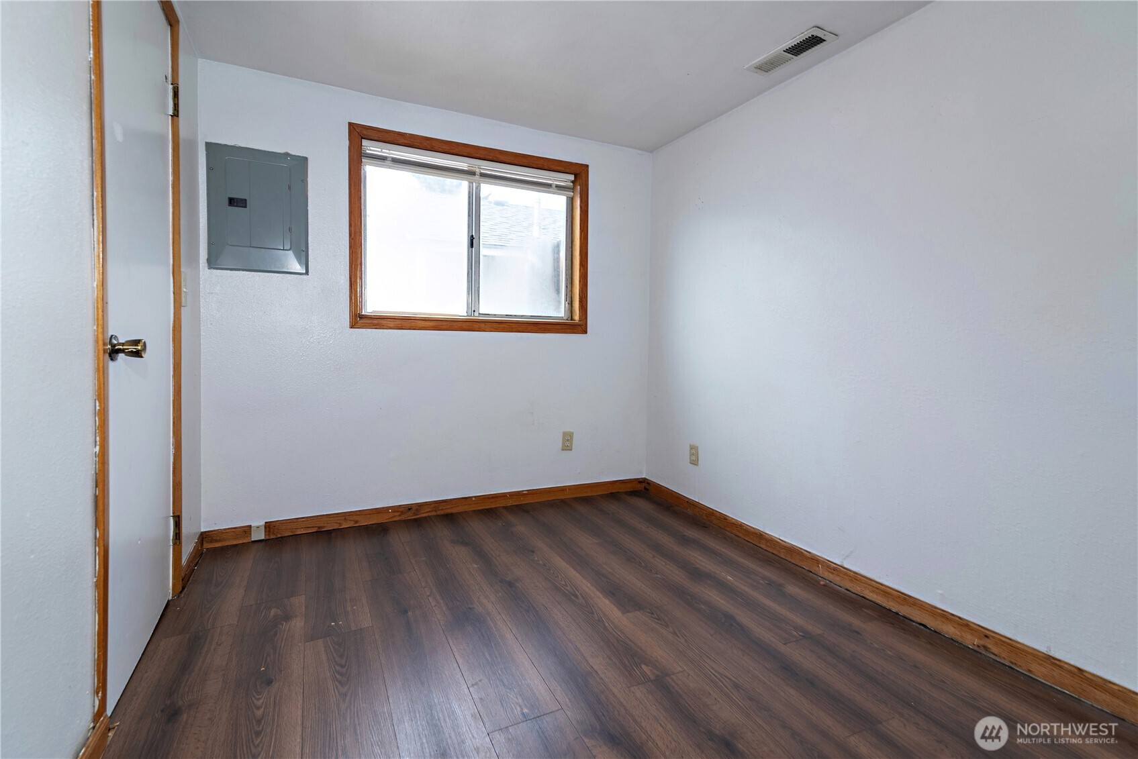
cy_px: 380
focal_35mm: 16
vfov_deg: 73.8
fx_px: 506
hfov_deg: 96.7
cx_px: 569
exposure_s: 1/30
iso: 200
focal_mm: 16
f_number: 4.5
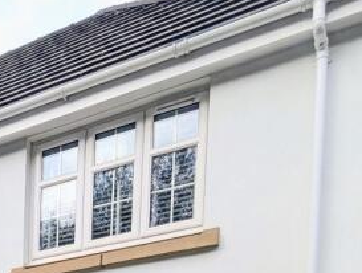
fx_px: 629
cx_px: -126
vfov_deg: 18.8
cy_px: 495
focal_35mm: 60
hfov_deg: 26.5
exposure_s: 1/406
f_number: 2.2
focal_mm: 2.35
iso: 50
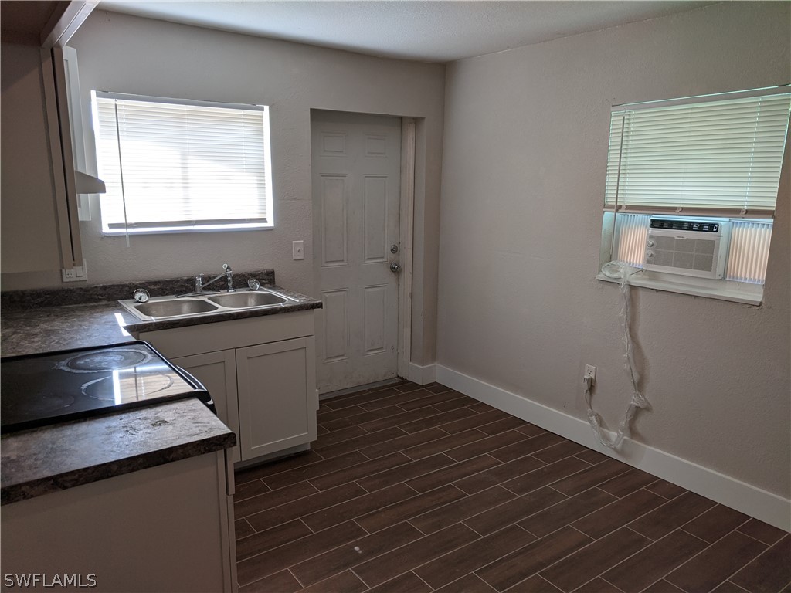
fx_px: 594
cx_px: 396
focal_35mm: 26
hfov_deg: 67.3
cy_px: 296
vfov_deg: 53.1
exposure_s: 1/143
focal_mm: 4.67
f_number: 2
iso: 57
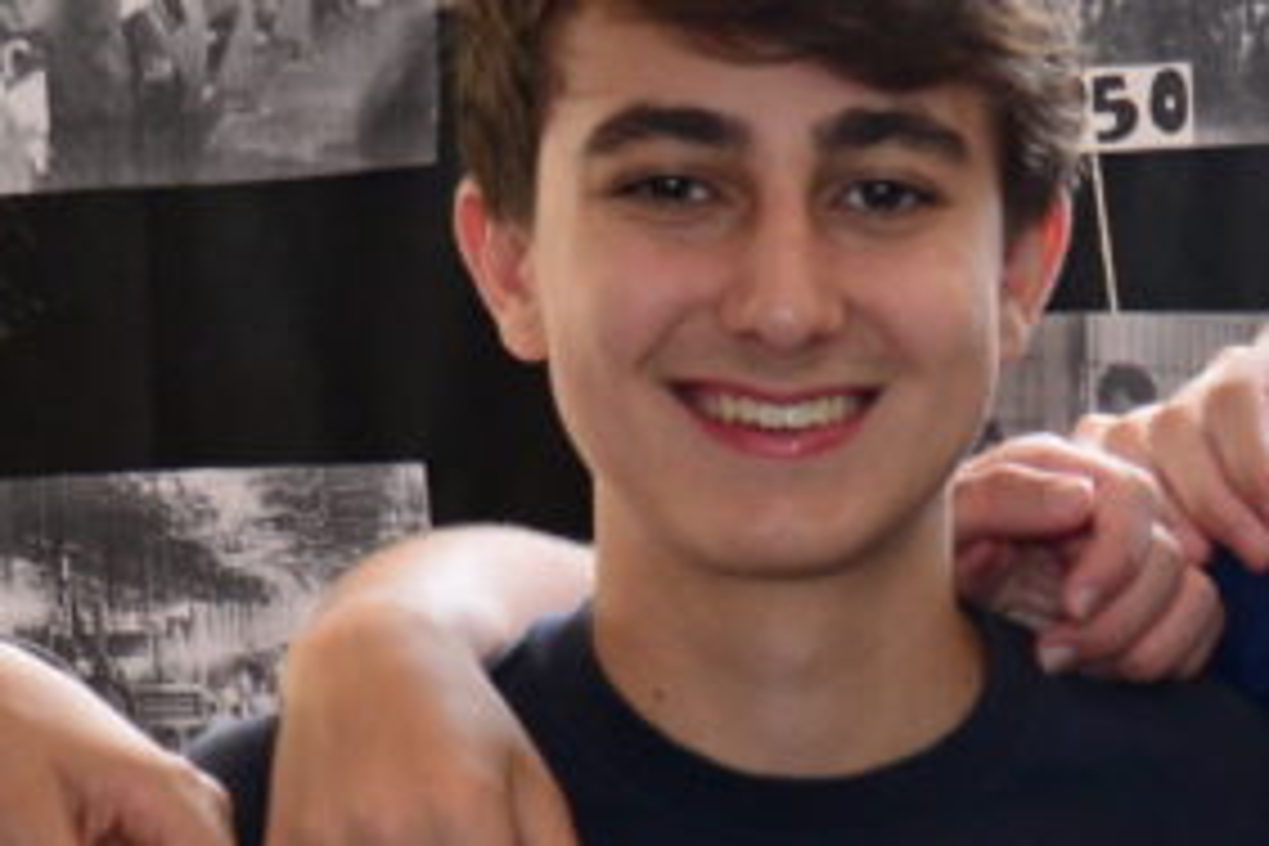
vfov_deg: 4.5
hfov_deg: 6.8
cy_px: 1732
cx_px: 1656
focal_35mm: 300
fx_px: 10574
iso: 1000
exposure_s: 1/200
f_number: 4.5
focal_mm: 44
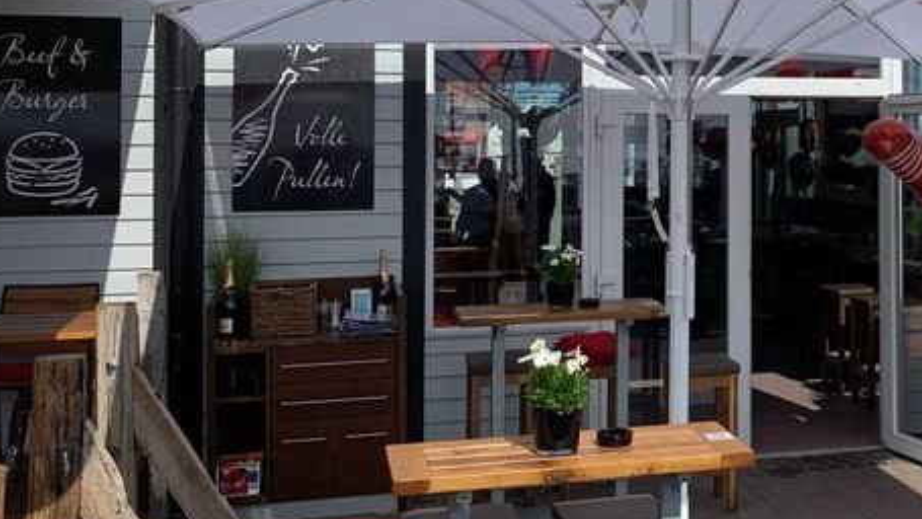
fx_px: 1369
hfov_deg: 35.5
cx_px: 784
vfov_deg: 21.2
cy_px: 106
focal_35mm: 56
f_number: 1.8
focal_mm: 4.25
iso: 25
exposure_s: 1/5405
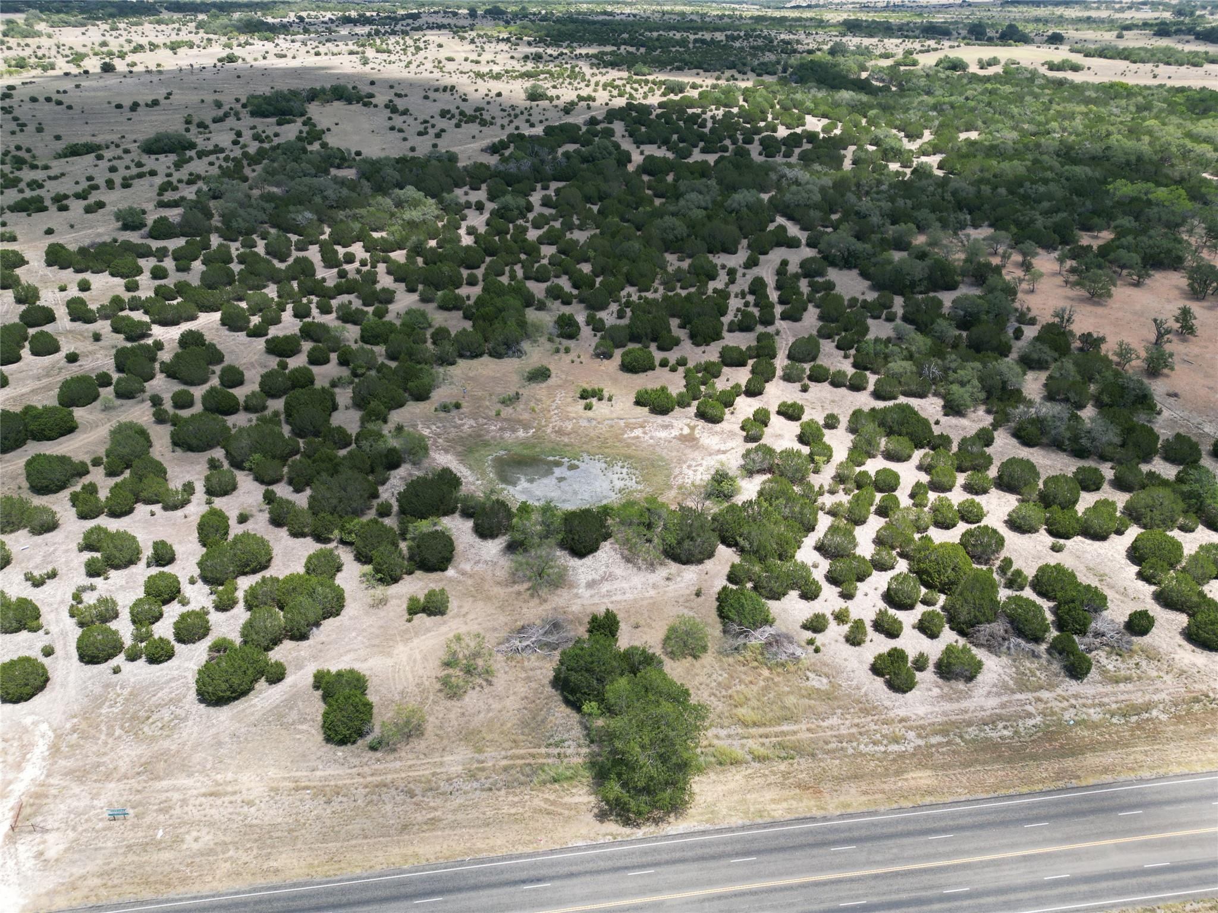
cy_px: 456
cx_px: 609
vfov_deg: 56.8
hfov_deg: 71.6
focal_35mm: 24
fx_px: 844
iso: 140
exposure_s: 1/2000
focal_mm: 6.72
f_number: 1.7
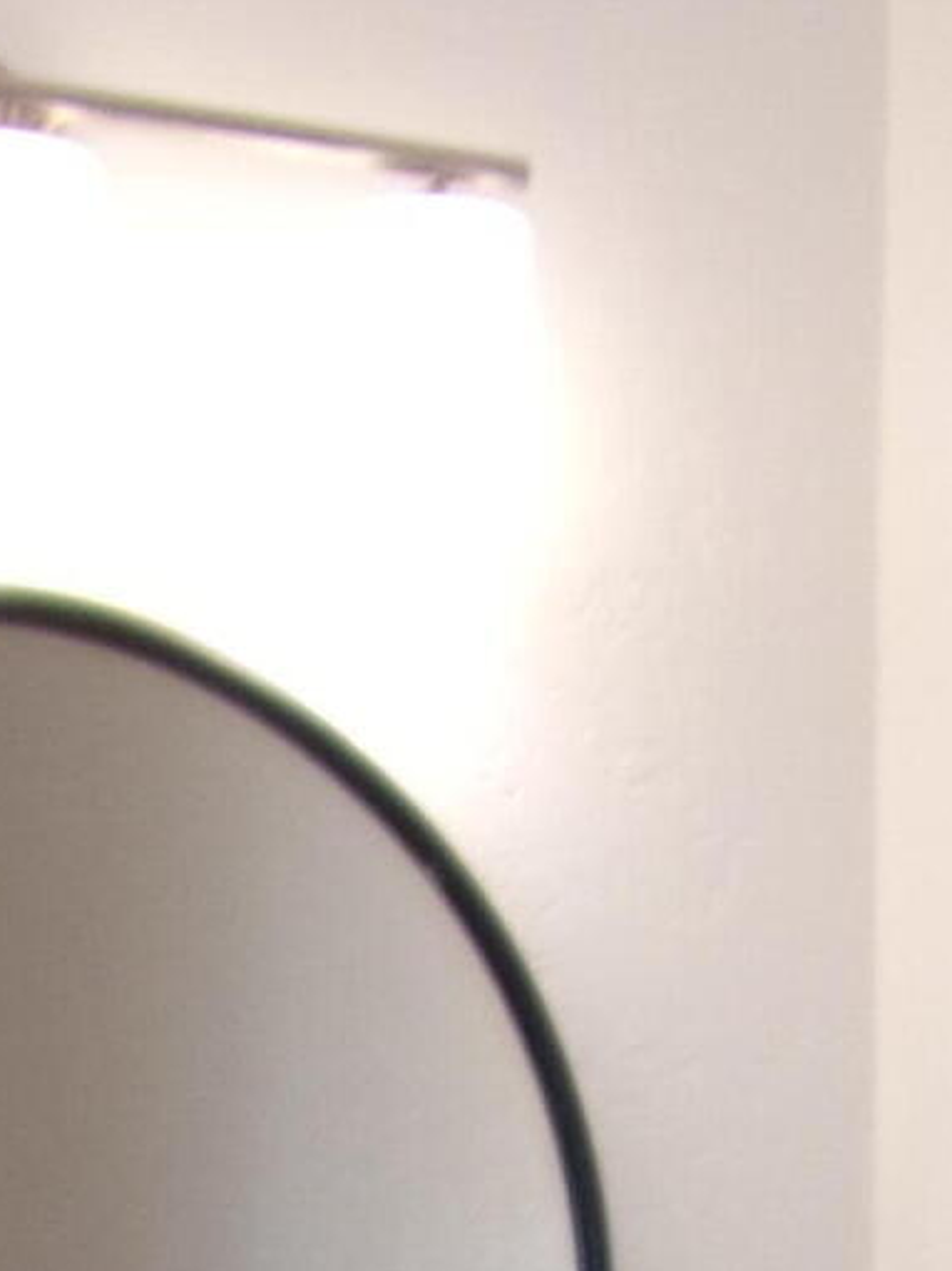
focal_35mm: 94
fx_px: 3448
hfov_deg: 15.6
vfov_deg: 16.6
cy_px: 2418
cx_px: 201
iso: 80
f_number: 3.3
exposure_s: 1/34
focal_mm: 4.3
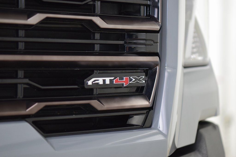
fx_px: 688
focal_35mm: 105
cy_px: 78
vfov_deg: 13.0
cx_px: 118
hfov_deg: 19.5
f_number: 2.8
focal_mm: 70
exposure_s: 1/80
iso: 1600
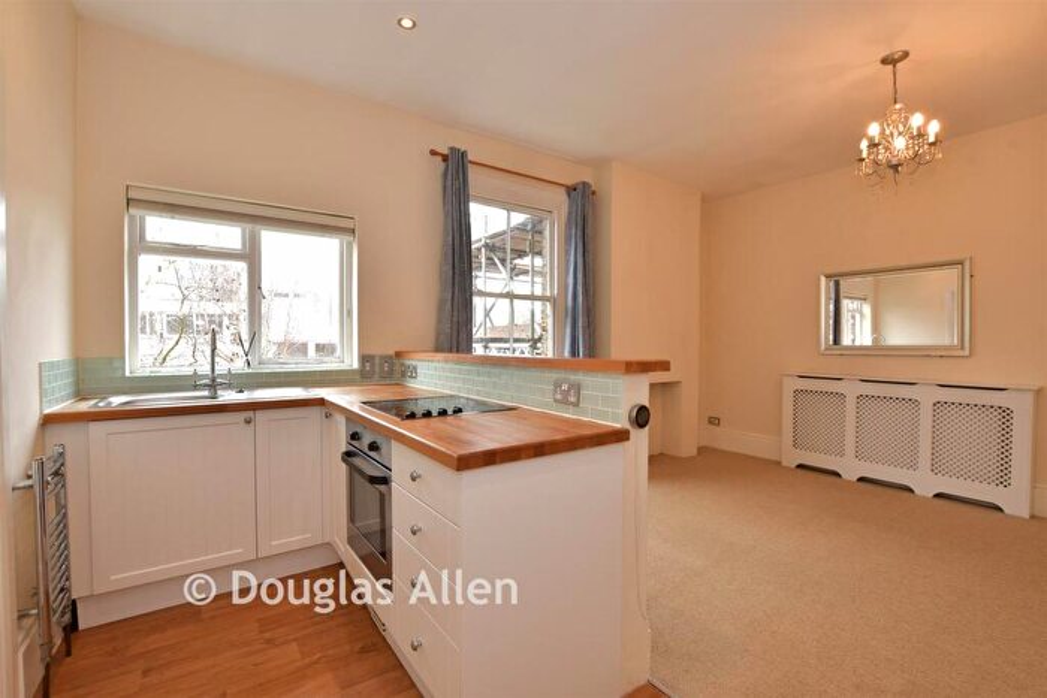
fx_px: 436
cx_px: 524
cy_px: 349
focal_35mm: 15
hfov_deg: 100.4
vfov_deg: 77.4
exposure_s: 1/3
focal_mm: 10
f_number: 8
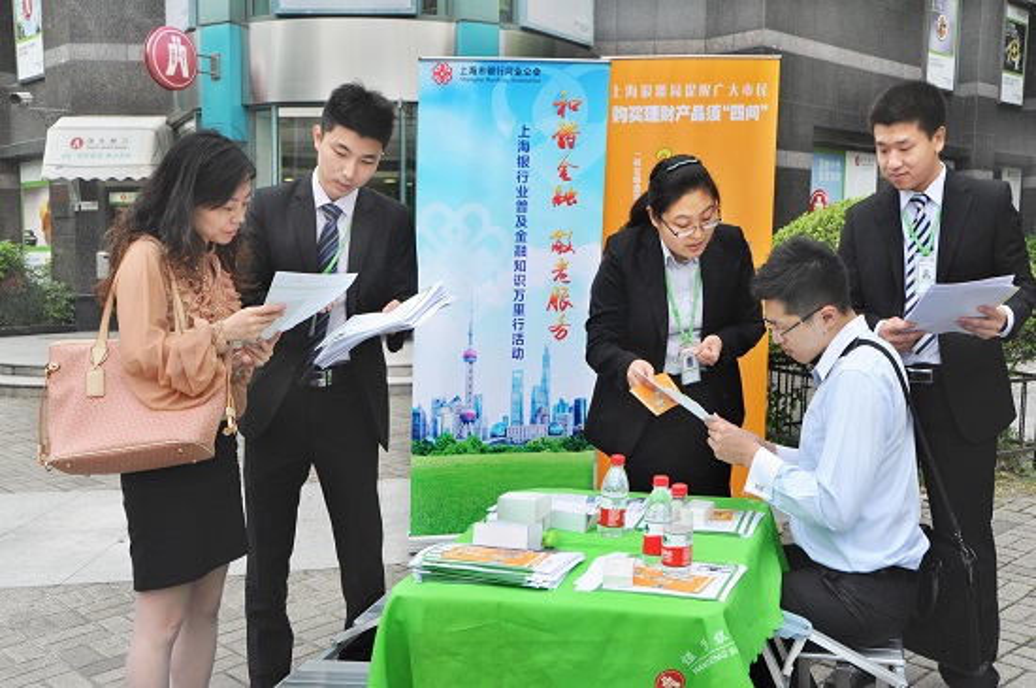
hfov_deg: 50.8
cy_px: 344
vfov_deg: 34.9
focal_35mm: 38
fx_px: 1092
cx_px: 518
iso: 640
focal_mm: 38
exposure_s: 1/200
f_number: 14
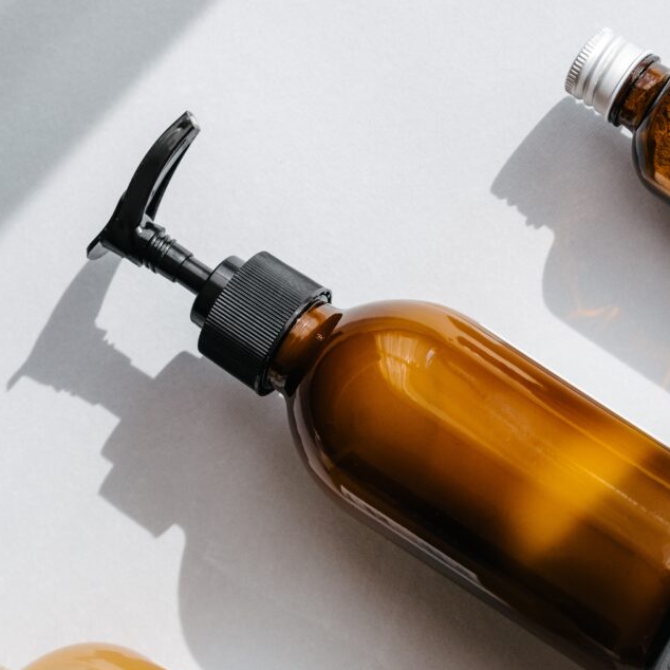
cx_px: 367
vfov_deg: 8.1
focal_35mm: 217
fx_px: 4752
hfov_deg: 8.1
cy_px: 374
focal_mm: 90
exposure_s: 1/320
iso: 200
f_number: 5
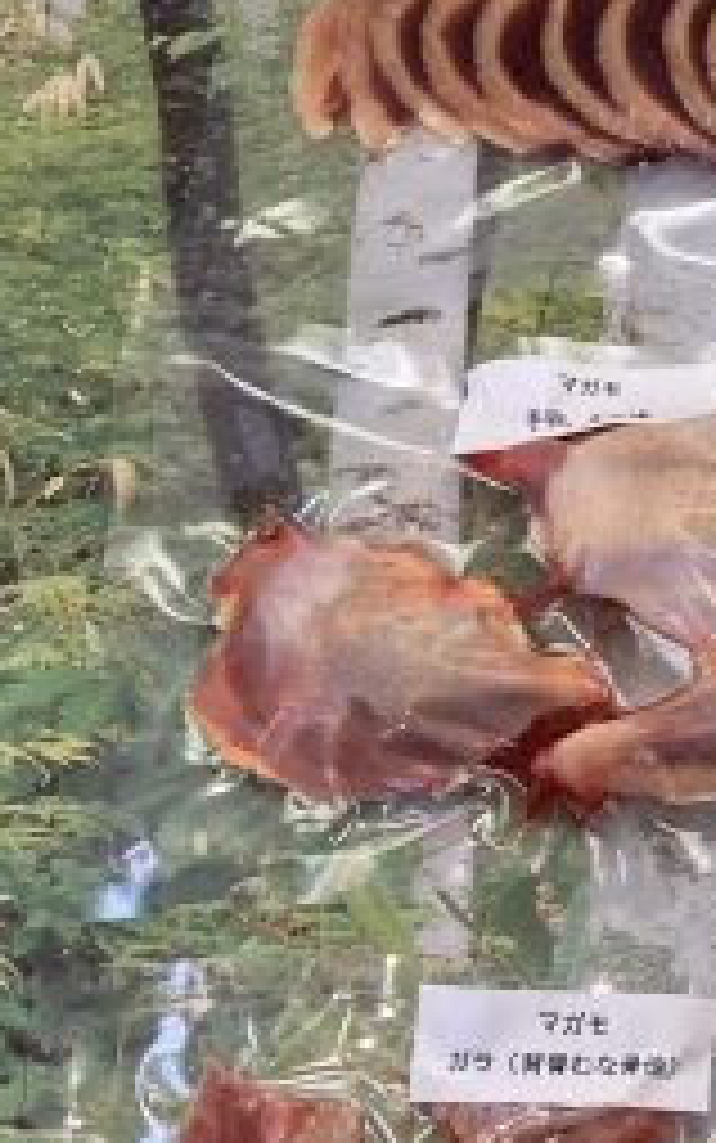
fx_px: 2183
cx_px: 1126
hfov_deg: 16.6
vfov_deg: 29.1
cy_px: 783
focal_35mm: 70
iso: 80
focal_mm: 3.99
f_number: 1.8
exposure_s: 1/116
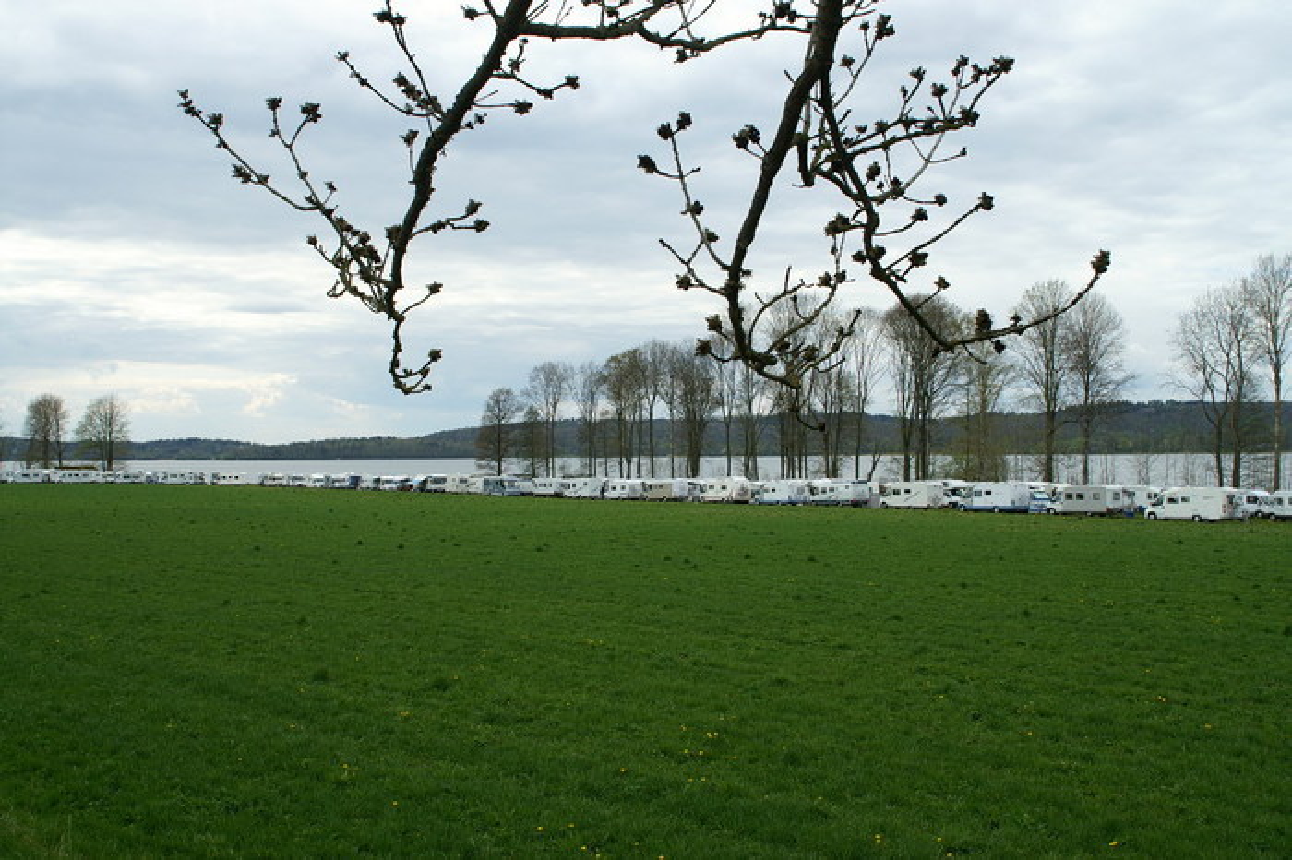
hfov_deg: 53.2
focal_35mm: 36
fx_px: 1291
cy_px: 430
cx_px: 646
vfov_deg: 36.8
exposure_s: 1/250
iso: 100
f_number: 8
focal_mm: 24
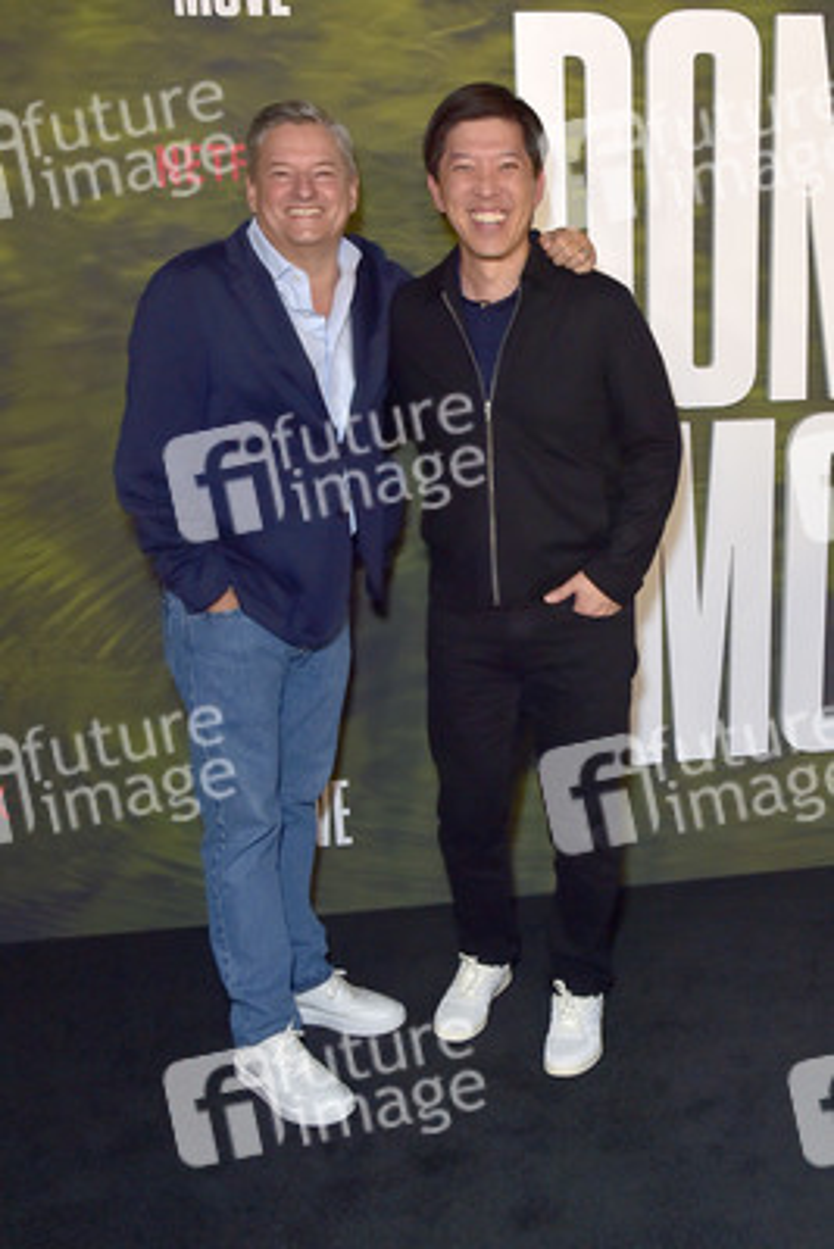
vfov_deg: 65.5
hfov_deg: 46.4
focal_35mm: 28
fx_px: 972
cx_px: 417
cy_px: 624
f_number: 6.3
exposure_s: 1/200
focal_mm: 28
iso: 800
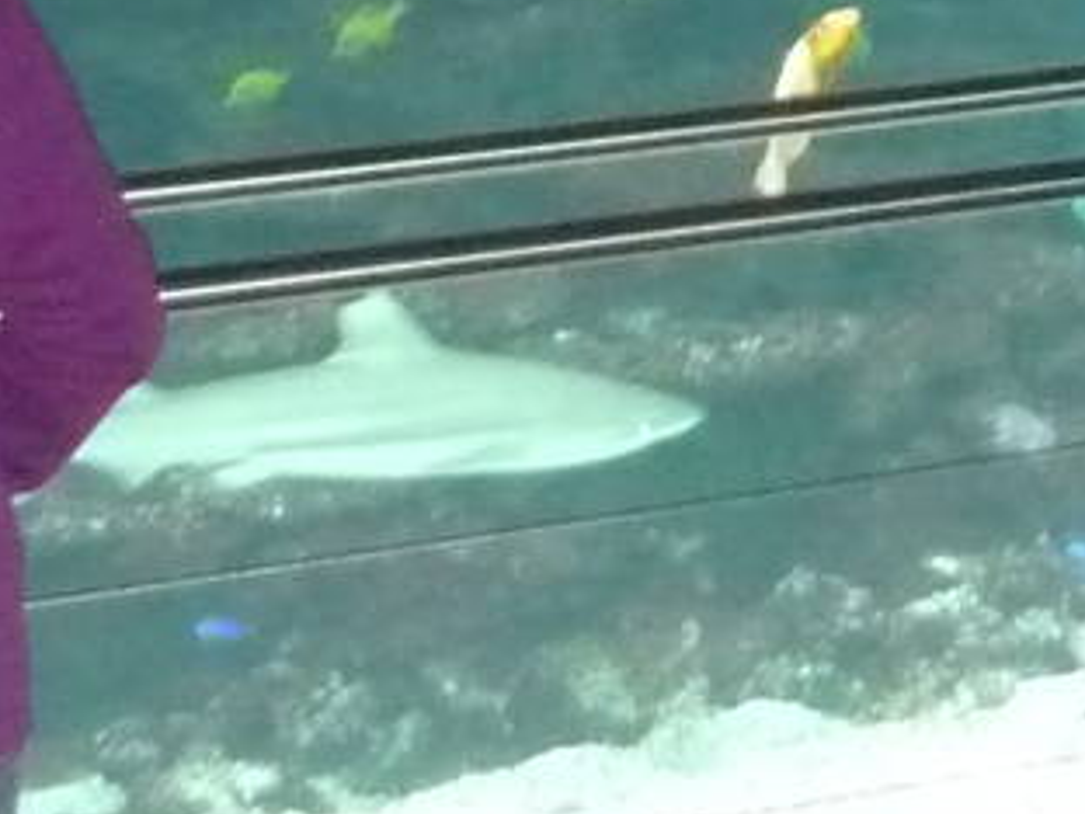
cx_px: 1043
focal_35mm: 169
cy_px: -1030
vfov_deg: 8.2
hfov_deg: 11.6
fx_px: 5297
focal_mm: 5.5
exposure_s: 1/30
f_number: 2.8
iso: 800
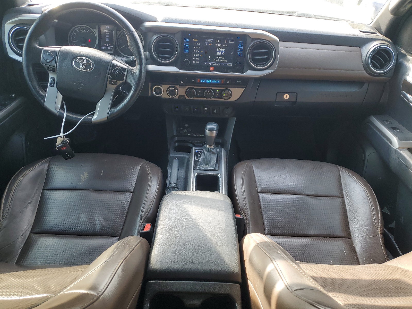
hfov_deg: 67.3
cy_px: 154
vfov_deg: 53.1
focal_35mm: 26
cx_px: 206
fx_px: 309
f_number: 1.5
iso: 51
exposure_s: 1/120
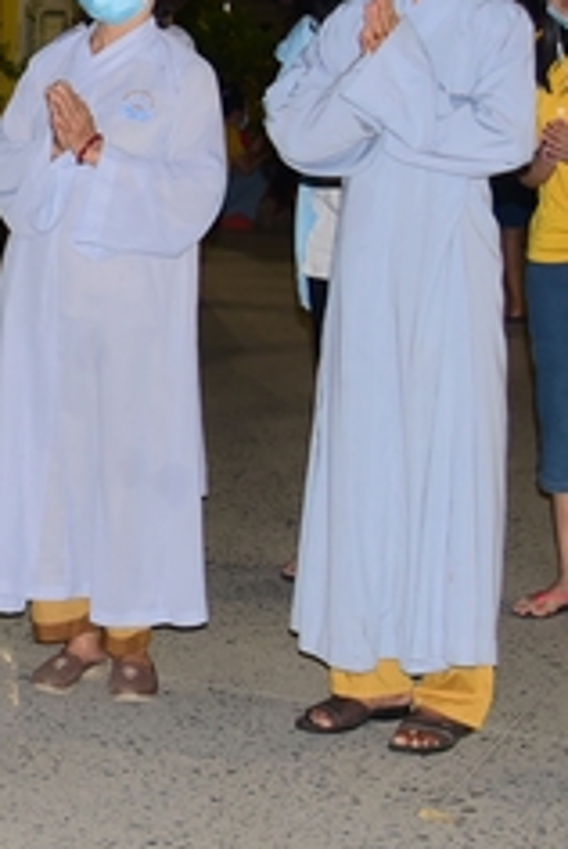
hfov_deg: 11.8
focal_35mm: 110
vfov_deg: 18.4
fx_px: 2596
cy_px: 187
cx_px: -338
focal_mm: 40
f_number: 4
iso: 1000
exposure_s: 1/60
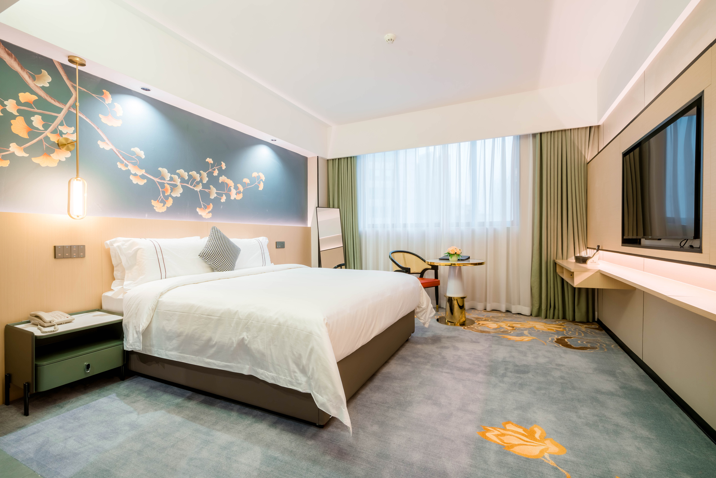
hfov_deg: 96.7
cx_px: 358
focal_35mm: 16
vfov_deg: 73.7
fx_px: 318
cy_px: 239
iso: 100
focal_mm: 16
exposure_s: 2
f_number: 10
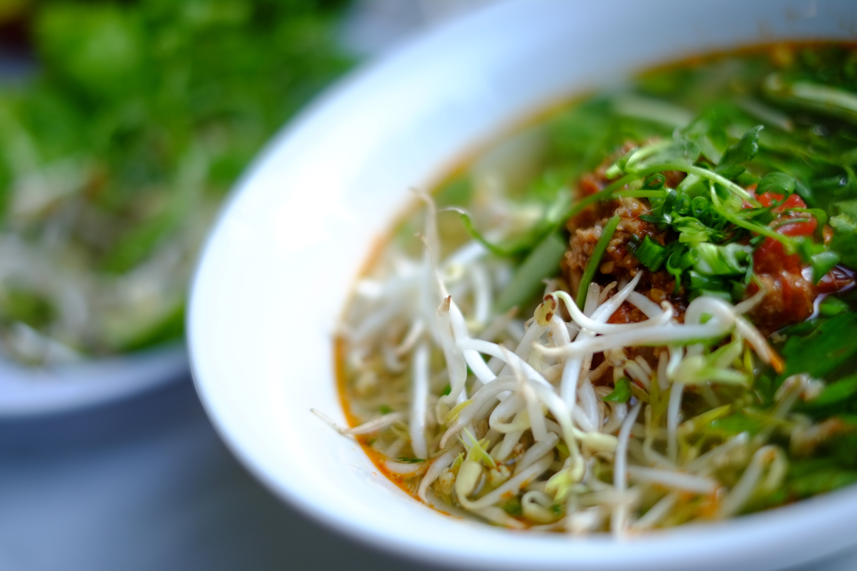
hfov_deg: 37.5
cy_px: 286
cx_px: 428
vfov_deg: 25.5
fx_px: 1262
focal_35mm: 53
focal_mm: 35
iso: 200
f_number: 1.4
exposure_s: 1/500
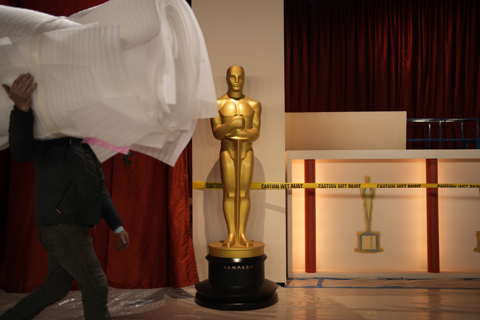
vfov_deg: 37.9
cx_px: 240
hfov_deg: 54.4
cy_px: 160
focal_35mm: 35
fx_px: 467
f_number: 1.8
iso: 400
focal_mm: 35
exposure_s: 1/400
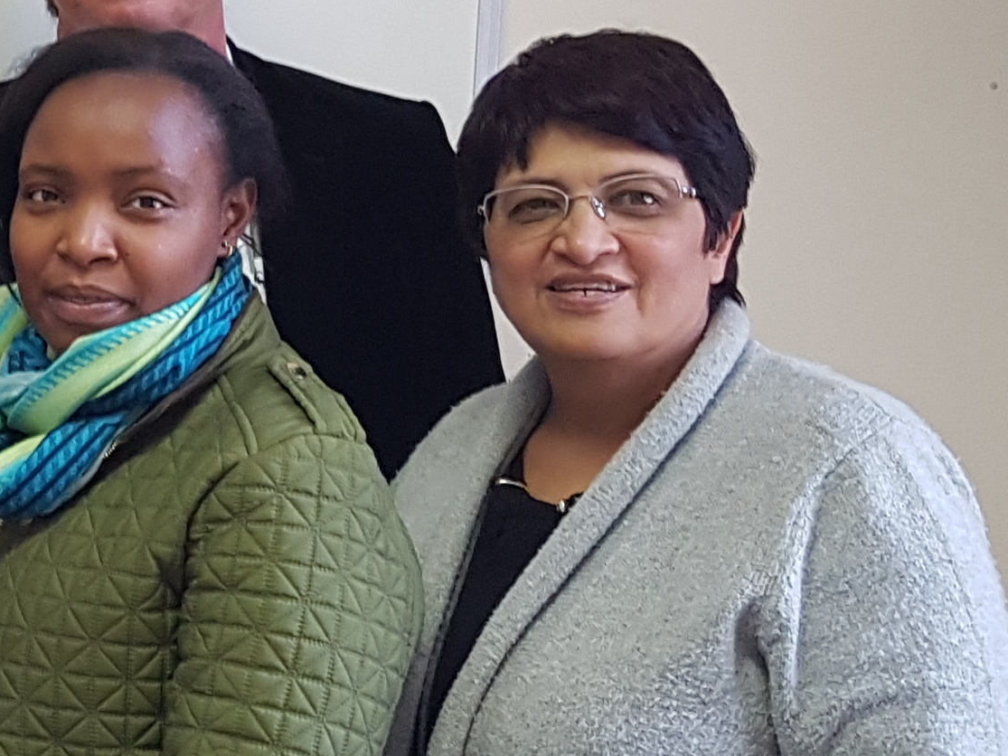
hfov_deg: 18.9
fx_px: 2737
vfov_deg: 15.7
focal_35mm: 94
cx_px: -402
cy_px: 342
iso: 160
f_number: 1.7
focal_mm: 4.2
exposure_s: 1/33
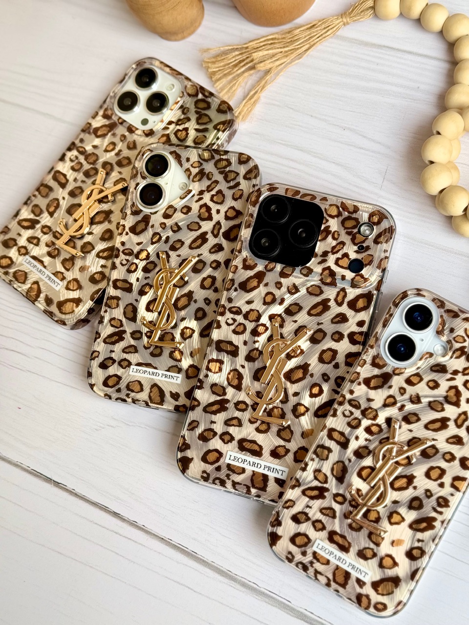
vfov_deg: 39.7
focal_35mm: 48
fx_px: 867
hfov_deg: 30.3
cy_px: 312
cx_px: 234
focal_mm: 6.76
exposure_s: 1/398
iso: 100
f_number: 1.78
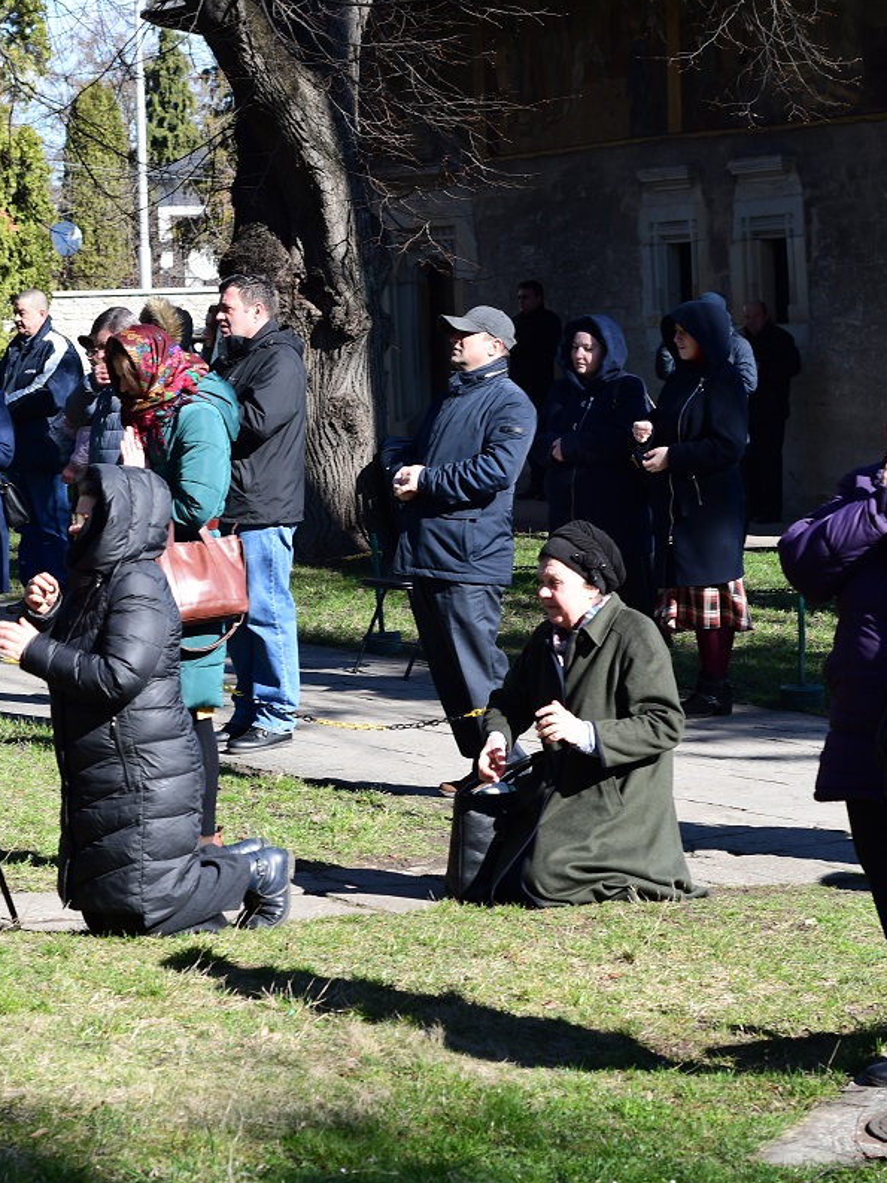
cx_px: 496
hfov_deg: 13.6
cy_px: 589
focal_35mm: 109
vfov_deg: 18.1
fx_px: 3726
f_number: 5.6
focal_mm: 50
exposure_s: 1/200
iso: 100
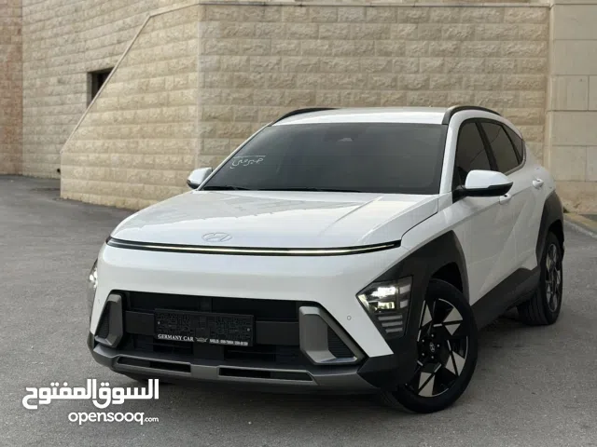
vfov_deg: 30.3
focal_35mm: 48
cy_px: 224
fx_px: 828
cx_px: 298
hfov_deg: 39.7
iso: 80
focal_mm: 6.86
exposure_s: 1/402
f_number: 1.78
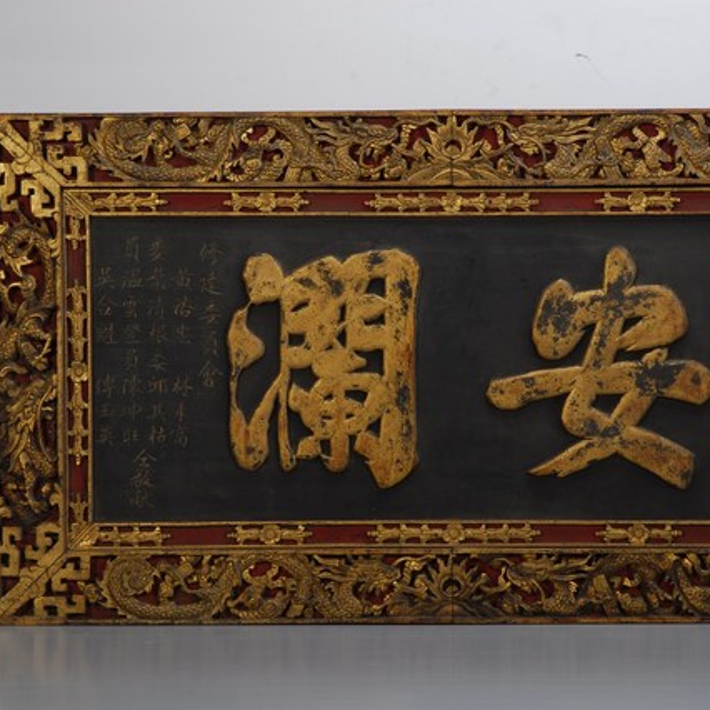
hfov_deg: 15.1
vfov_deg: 15.2
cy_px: 356
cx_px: 465
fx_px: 2669
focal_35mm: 115
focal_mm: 60
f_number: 16
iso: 100
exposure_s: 1/50
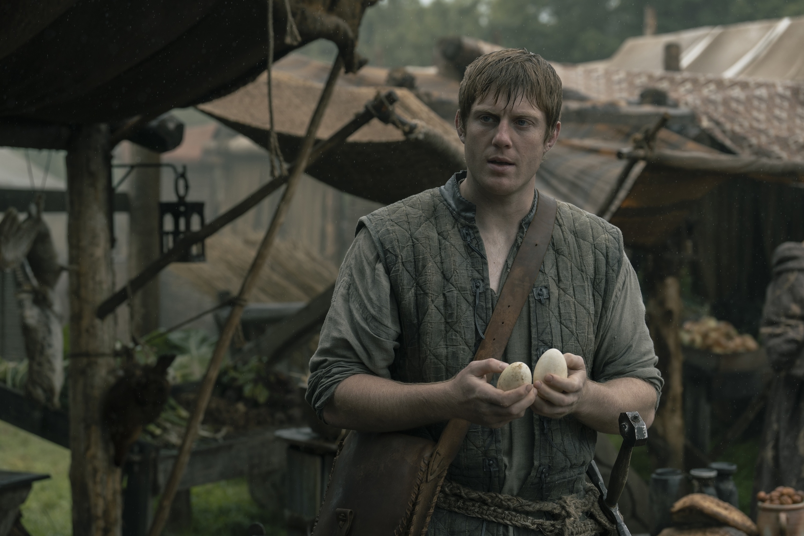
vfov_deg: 19.5
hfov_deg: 28.8
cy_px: 268
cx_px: 402
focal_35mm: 70
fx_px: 1563
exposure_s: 1/1000
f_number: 4
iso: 800
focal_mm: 70
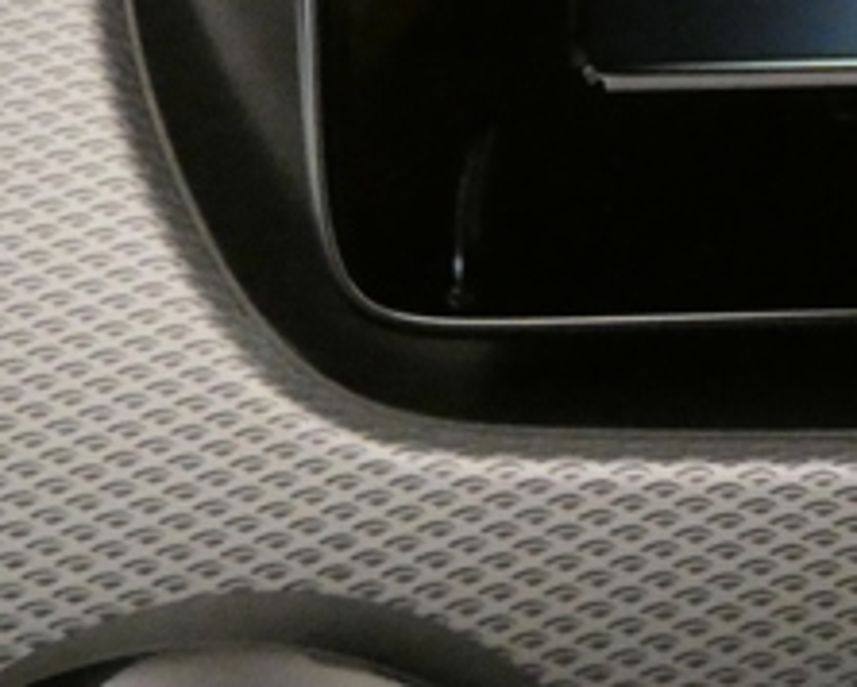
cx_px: 1316
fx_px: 2412
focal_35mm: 95
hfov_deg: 17.8
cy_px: -266
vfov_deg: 15.3
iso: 1600
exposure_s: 1/80
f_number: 3.2
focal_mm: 4.8
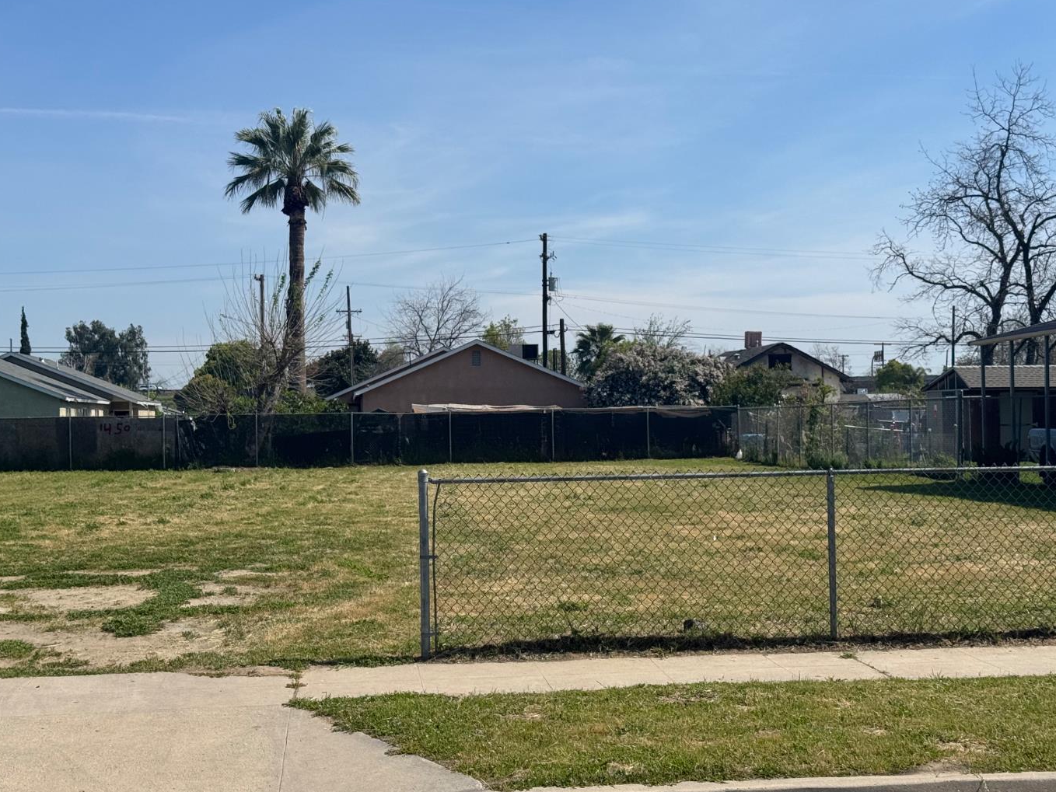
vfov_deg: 27.5
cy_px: 414
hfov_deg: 36.2
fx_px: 1617
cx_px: 524
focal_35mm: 53
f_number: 1.78
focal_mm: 6.76
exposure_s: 1/7092
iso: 80
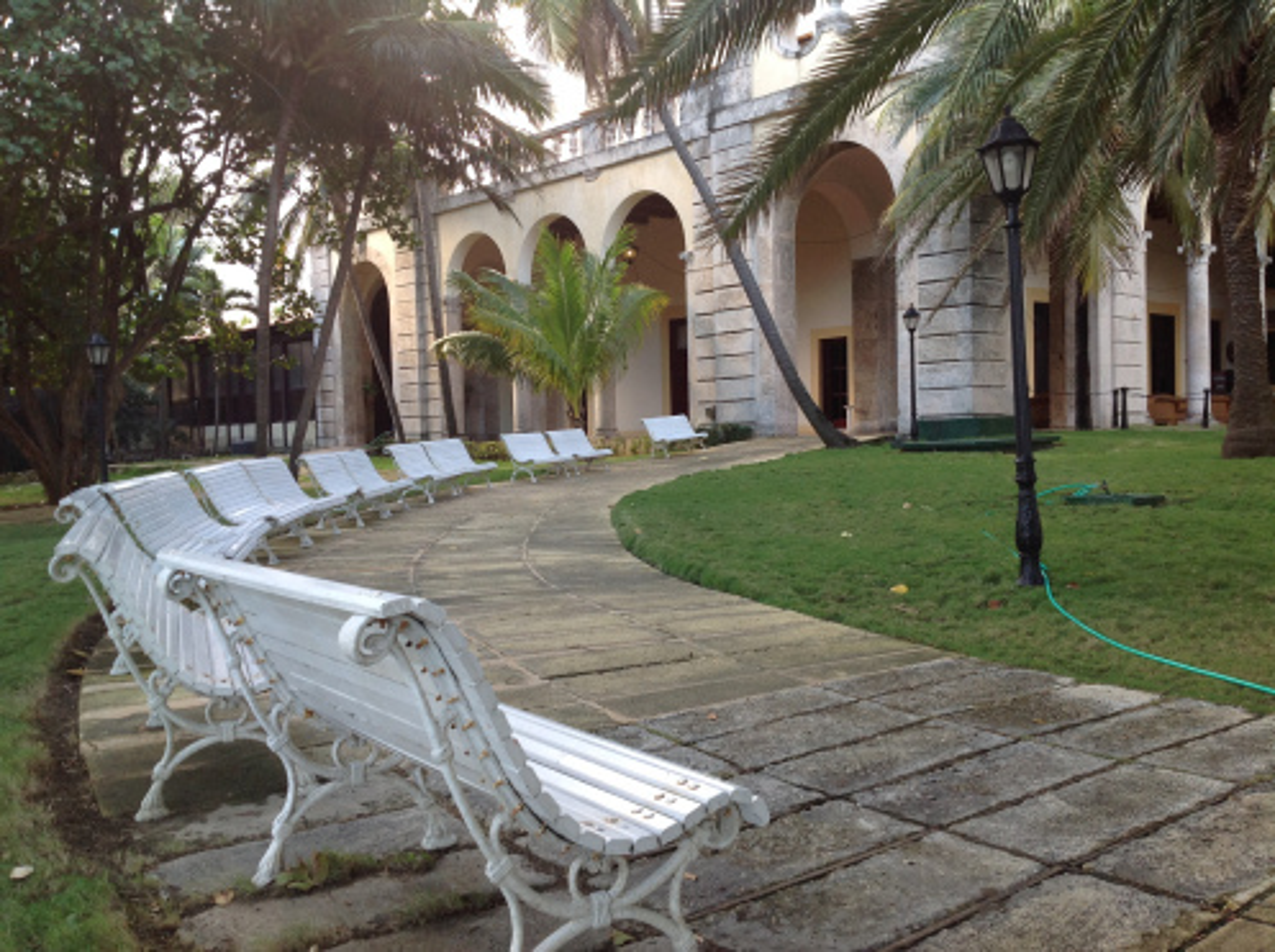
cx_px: 638
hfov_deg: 52.7
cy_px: 476
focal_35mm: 35
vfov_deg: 40.6
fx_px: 1287
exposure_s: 1/120
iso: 64
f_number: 2.4
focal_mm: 4.28
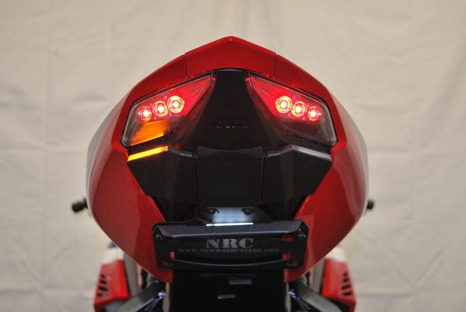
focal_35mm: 60
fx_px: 777
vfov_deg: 22.7
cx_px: 233
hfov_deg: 33.4
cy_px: 156
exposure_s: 1/80
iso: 200
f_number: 5
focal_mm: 40
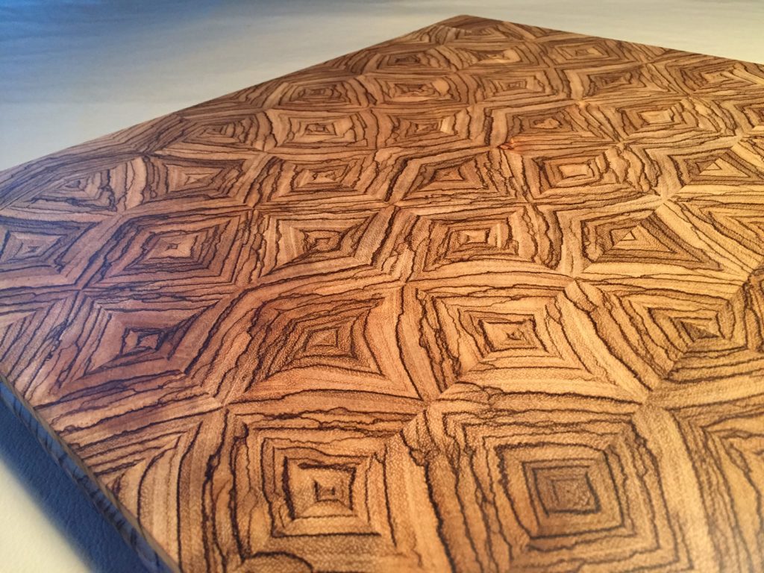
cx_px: 382
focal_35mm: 29
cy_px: 286
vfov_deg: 48.2
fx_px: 640
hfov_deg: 61.7
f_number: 2.2
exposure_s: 1/30
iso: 200
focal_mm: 4.15
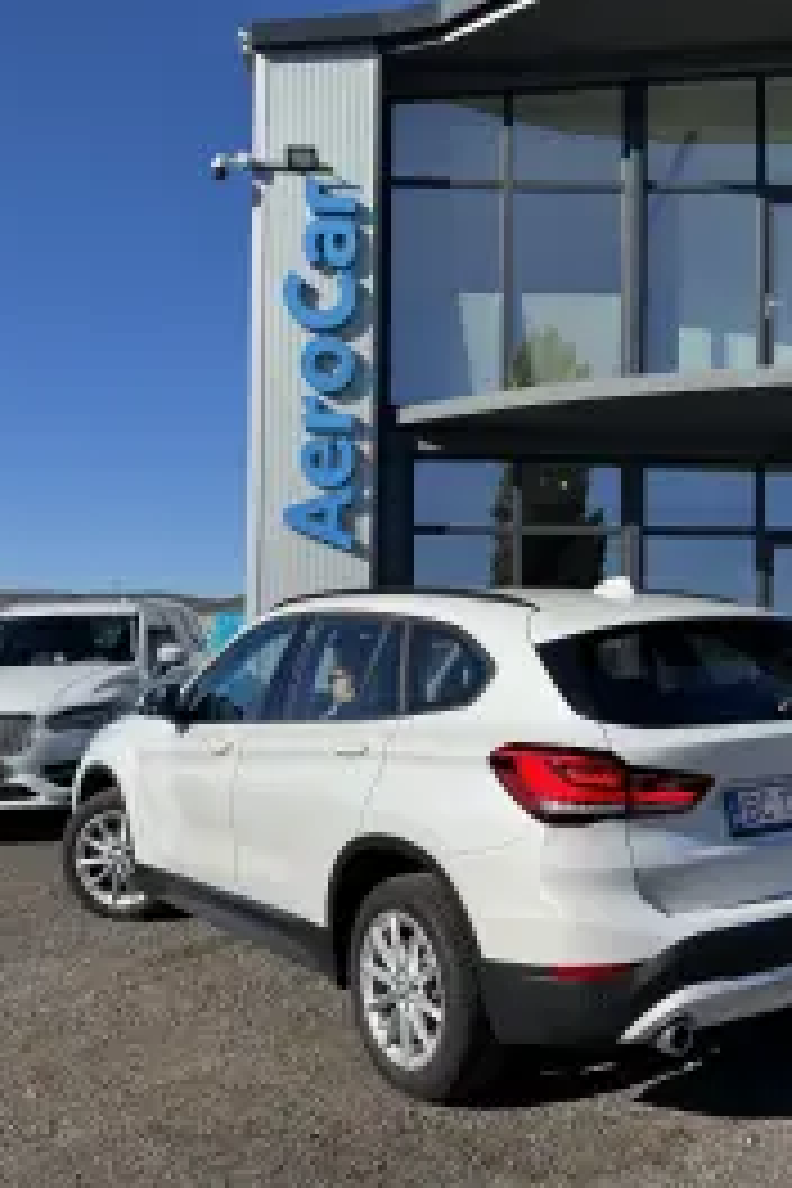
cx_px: 468
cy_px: 590
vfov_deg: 55.8
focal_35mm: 34
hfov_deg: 38.8
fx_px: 1122
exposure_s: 1/5814
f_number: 1.78
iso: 80
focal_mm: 6.76
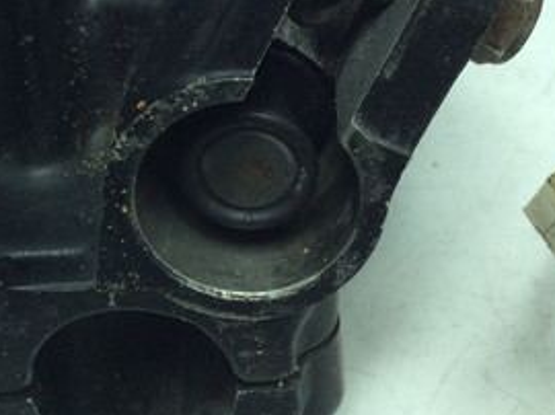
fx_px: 1137
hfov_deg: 27.4
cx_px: 280
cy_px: 78
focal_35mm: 71
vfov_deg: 20.4
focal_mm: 3.3
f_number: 2.4
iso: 32
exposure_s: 1/253
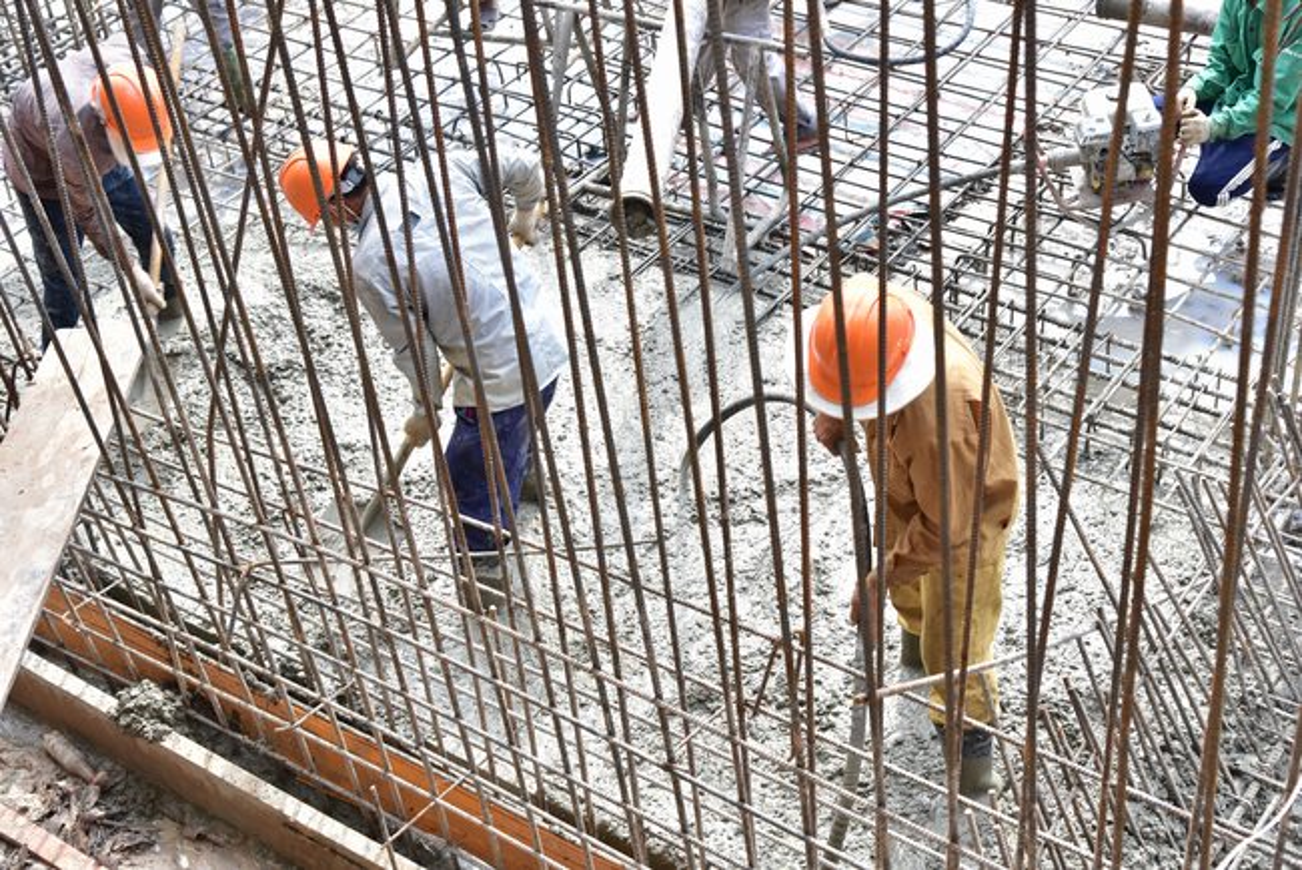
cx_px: 651
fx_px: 1881
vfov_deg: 26.0
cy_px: 435
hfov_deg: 38.2
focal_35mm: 52
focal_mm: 52
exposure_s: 1/160
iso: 250
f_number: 5.6
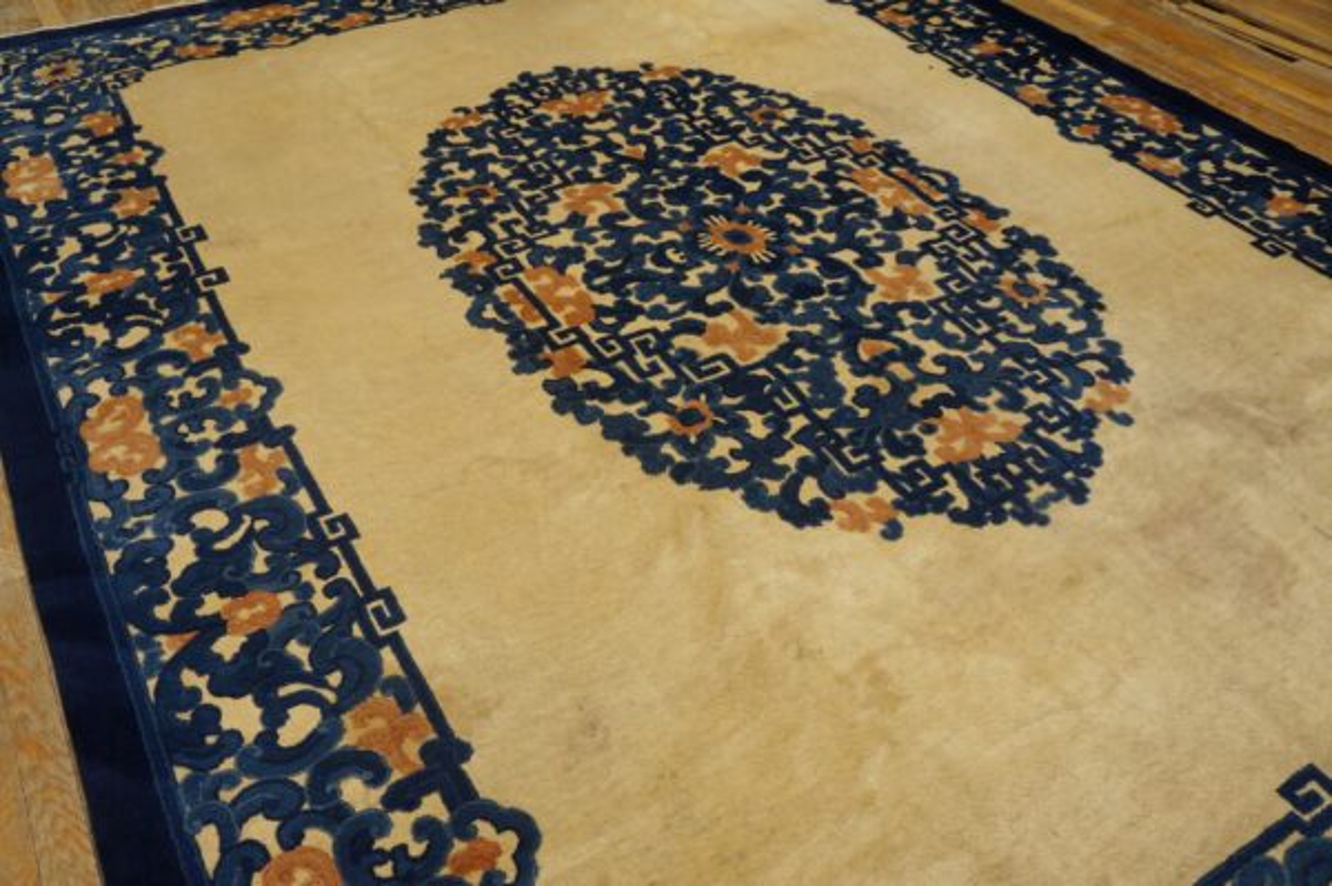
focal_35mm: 30
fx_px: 1109
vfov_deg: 43.5
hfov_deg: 62.0
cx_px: 666
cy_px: 443
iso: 640
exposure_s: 1/60
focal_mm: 20
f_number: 4
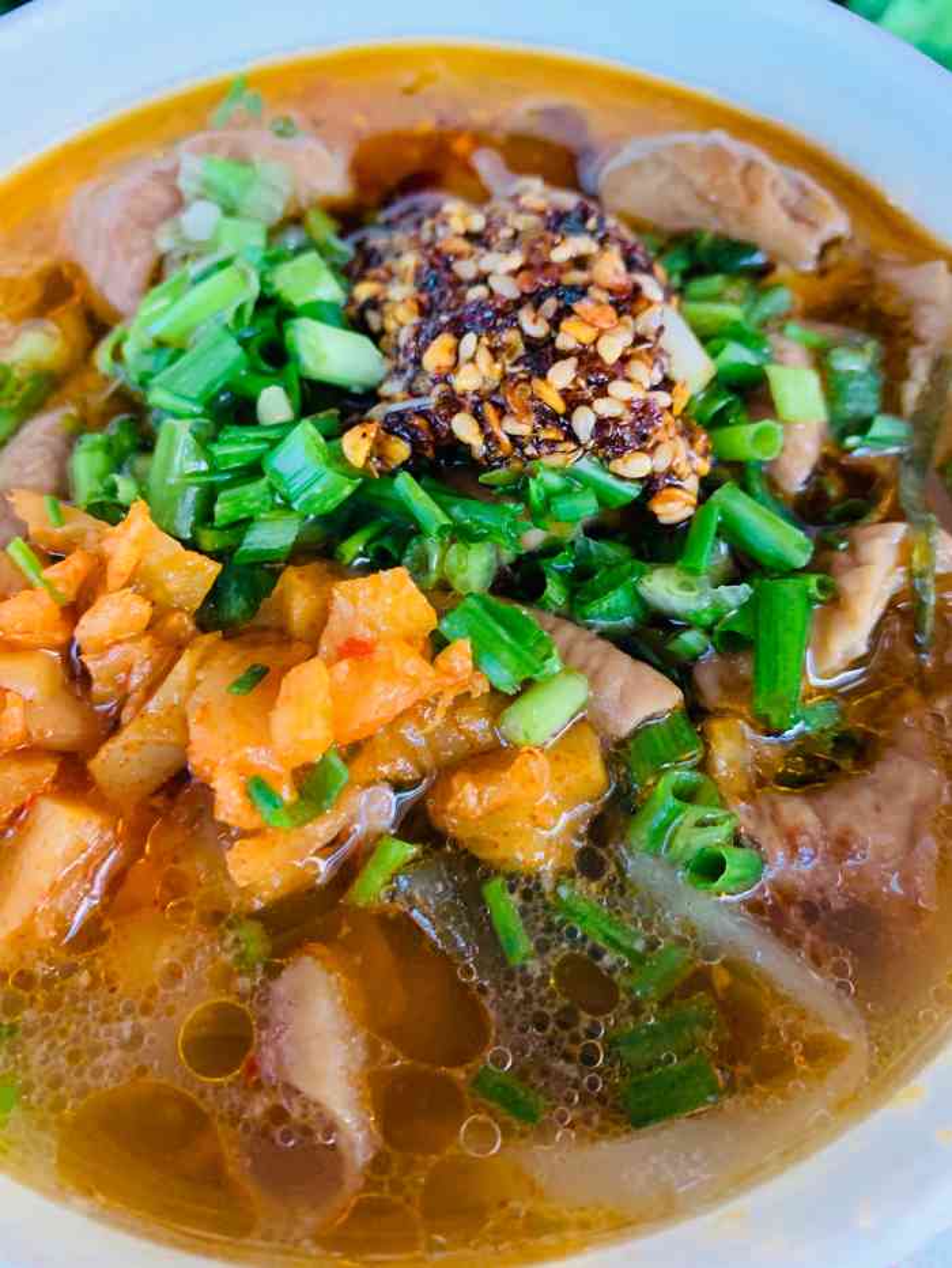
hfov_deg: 53.1
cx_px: 476
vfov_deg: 67.3
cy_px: 634
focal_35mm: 26
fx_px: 953
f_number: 1.8
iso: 400
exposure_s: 1/53
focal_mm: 4.25
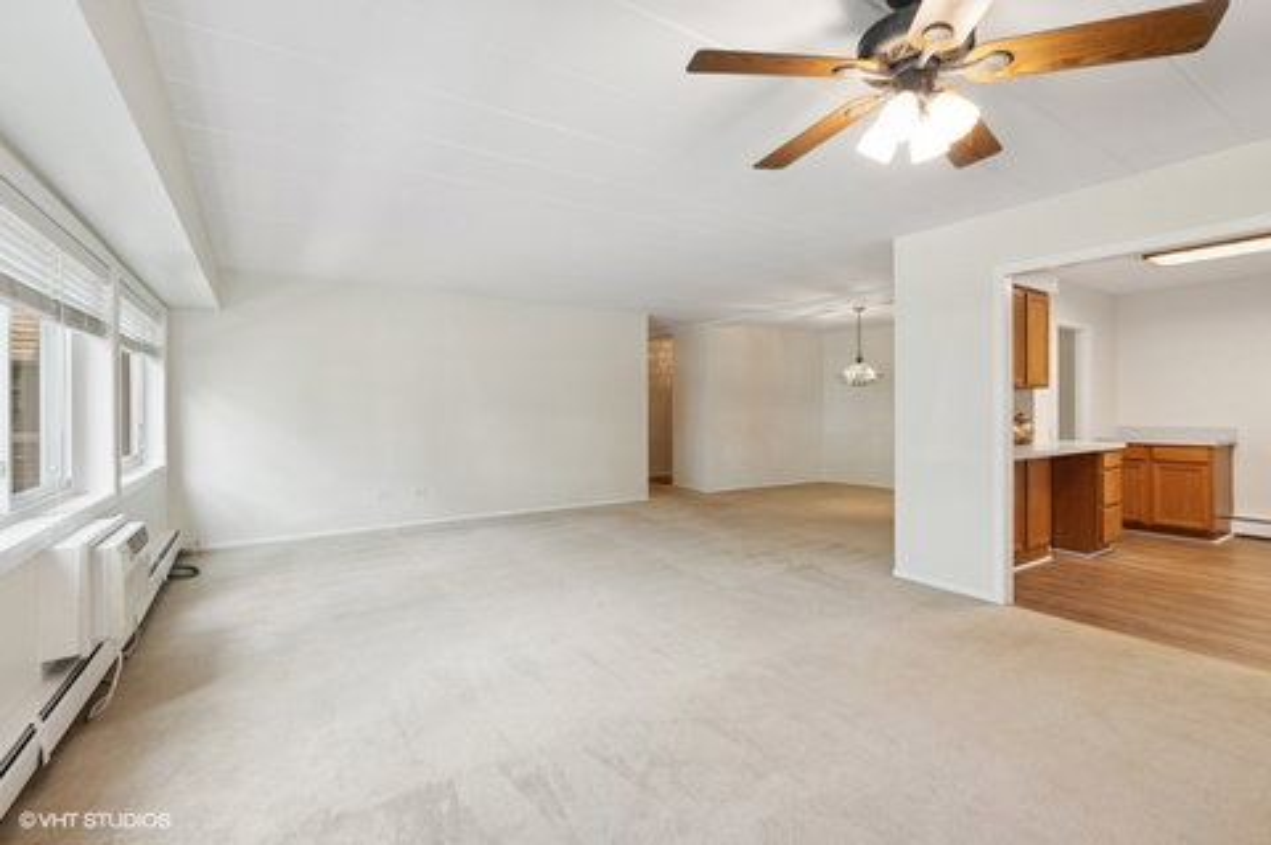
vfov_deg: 77.2
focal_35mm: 15
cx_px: 636
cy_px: 422
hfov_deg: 100.4
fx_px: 529
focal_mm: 10
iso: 250
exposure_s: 1/8
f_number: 7.1
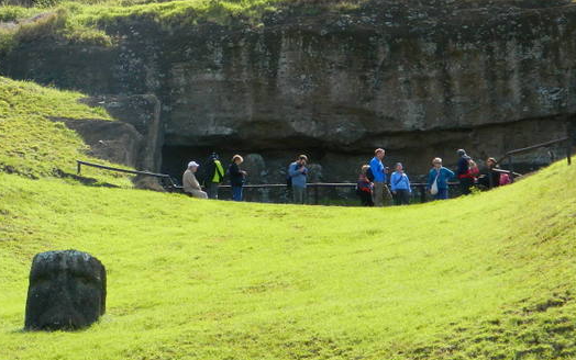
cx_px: 40
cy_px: 148
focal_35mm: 174
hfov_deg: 11.9
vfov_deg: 7.5
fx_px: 2733
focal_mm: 15.1
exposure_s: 1/400
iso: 110
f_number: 4.2
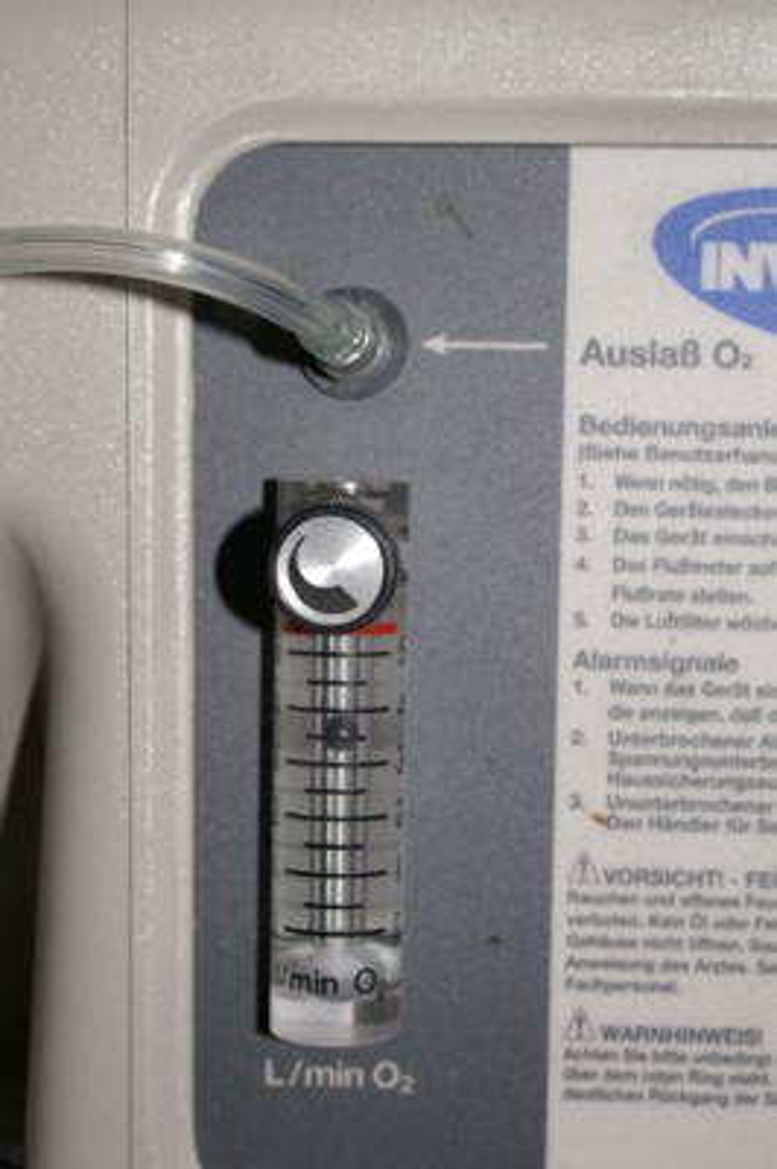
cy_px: 584
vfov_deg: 29.9
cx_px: 388
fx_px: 2189
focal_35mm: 68
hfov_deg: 20.1
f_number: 5.6
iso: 200
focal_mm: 45
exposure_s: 1/60
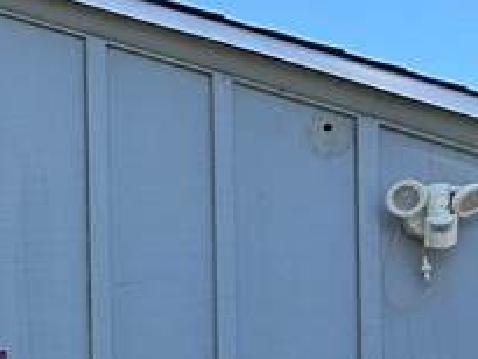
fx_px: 1796
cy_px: 615
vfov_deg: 10.8
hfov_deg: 12.3
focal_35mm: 130
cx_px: -641
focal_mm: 5.7
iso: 50
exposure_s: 1/909
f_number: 1.5
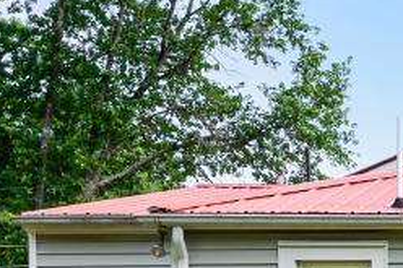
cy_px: 436
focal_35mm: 109
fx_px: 1219
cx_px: 757
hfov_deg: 15.6
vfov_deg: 11.8
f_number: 8
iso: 100
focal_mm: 18
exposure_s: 1/125
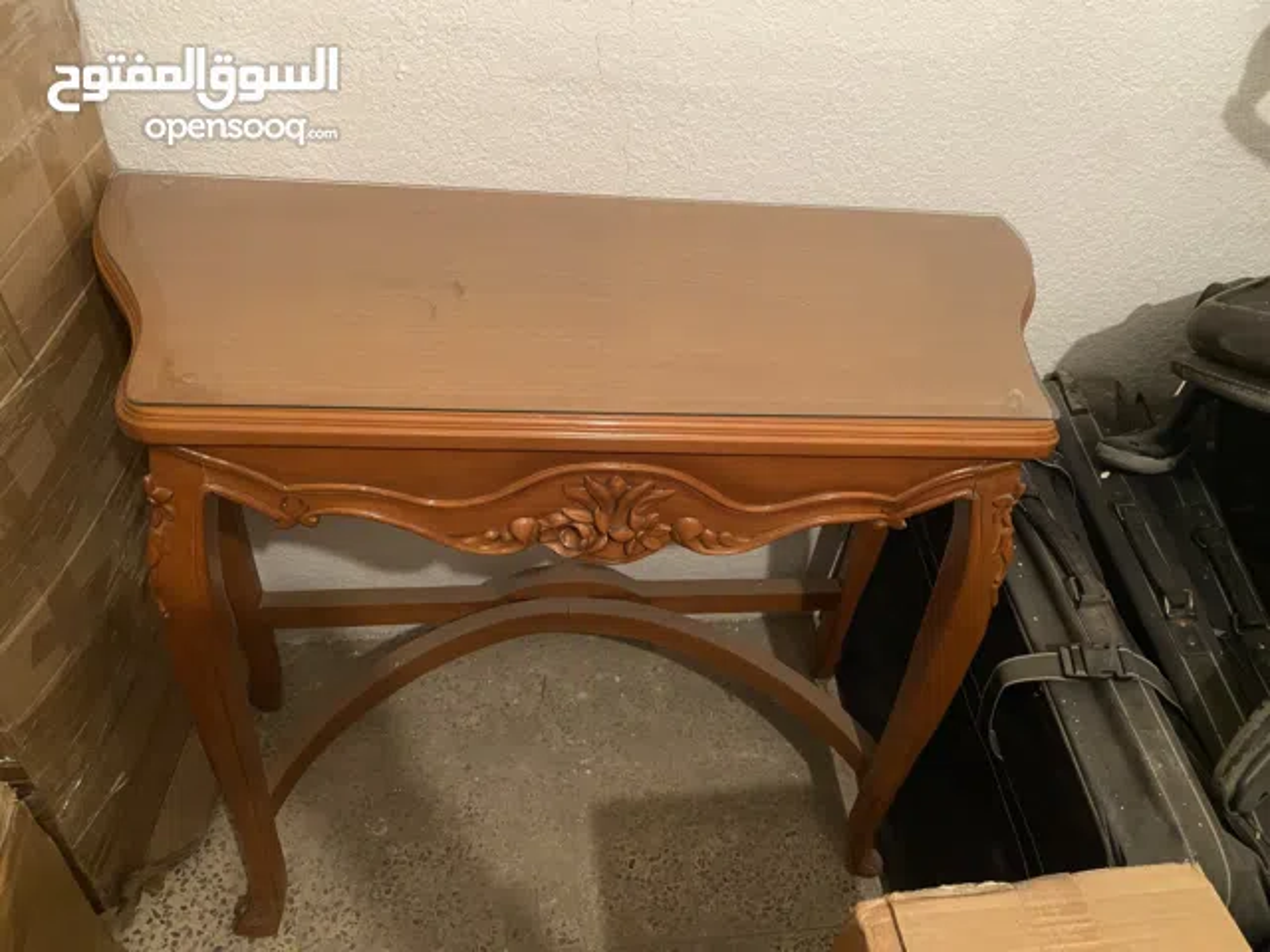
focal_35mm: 26
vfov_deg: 53.1
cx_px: 635
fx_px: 954
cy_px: 476
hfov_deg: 67.3
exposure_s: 1/25
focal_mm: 4.25
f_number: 1.8
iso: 640
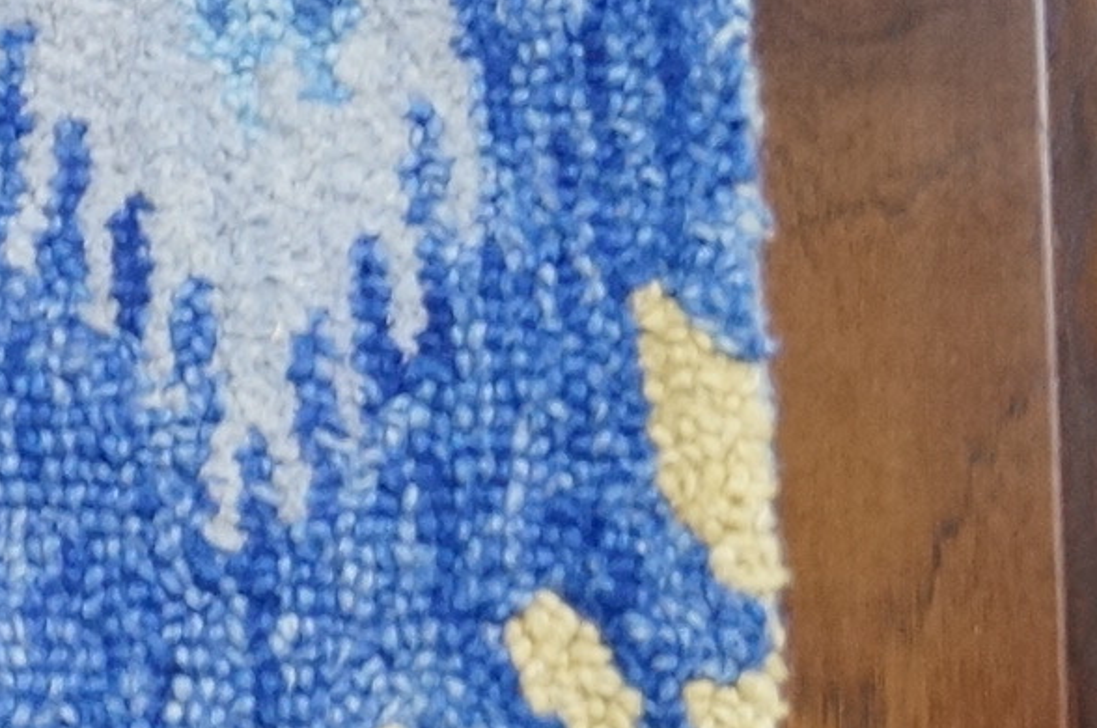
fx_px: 4563
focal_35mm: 150
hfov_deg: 12.3
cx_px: -1019
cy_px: 67
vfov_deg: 9.1
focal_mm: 24
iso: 1000
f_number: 4
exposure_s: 1/60
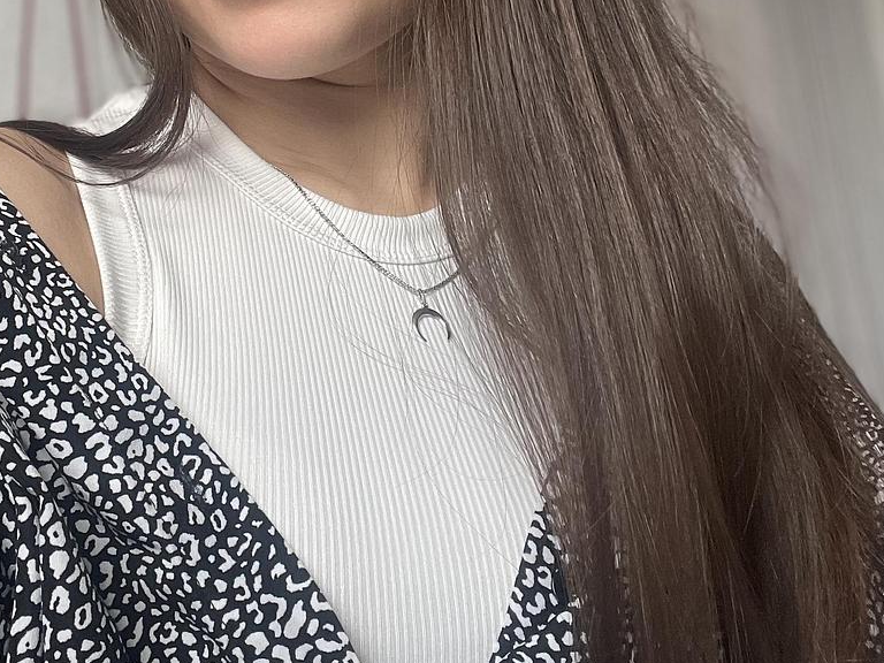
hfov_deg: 37.6
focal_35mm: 50
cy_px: 144
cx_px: 266
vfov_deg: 28.6
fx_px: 1277
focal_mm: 2.71
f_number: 2.2
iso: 100
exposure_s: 1/73
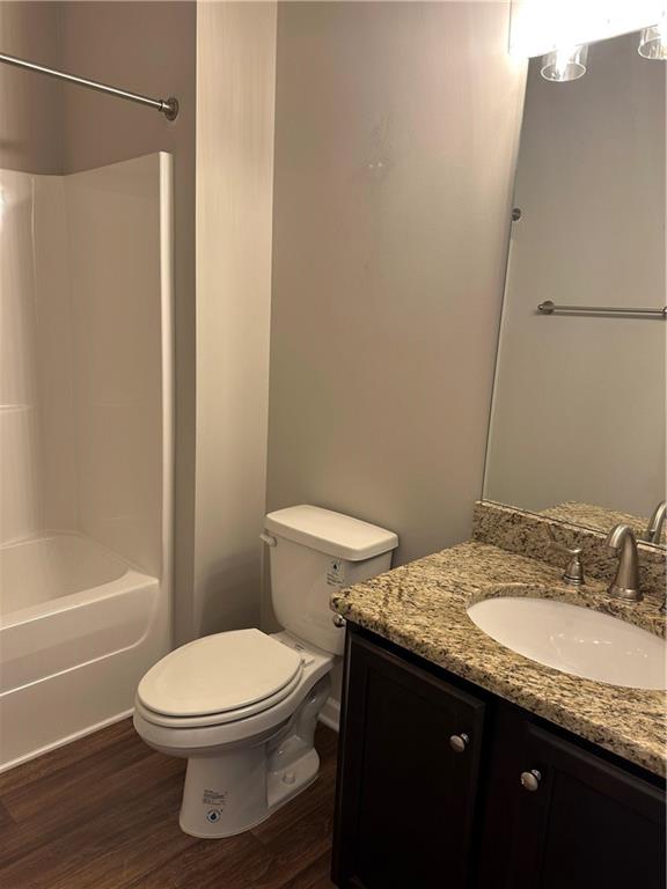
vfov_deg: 71.6
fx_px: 617
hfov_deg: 56.8
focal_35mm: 24
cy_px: 444
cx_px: 334
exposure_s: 1/60
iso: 125
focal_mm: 6.86
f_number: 1.78
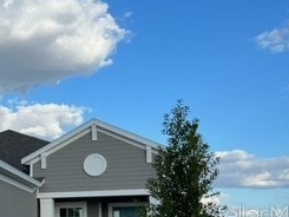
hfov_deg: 25.5
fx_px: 568
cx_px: -61
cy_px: 213
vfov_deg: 21.0
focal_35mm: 68
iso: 50
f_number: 1.5
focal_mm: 5.7
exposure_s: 1/3460
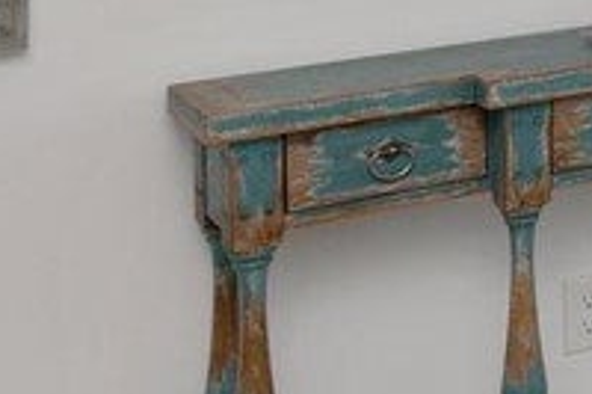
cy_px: -246
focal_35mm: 108
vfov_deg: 11.9
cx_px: 1459
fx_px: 1774
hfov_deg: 13.4
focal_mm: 14
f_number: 9
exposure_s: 1/50
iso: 160
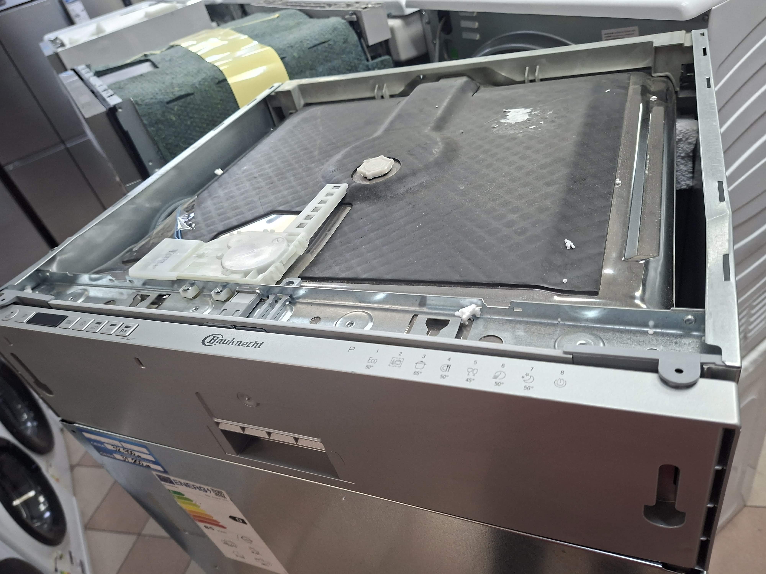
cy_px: 287
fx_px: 509
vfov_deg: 58.9
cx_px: 383
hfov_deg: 73.9
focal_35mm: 23
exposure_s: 1/120
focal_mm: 5.54
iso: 320
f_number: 1.8
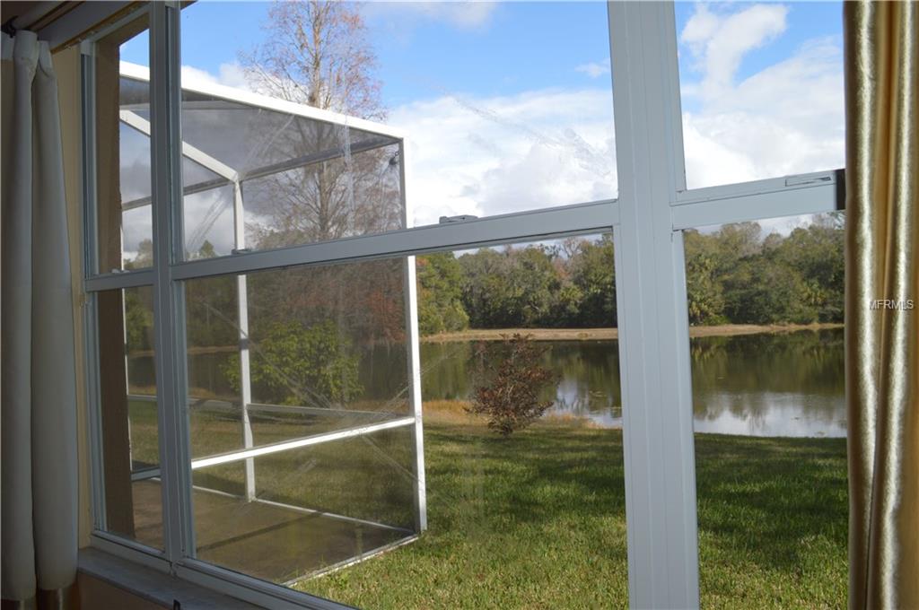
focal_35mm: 27
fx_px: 688
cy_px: 305
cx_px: 460
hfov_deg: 67.4
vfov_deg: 47.8
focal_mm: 18
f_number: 7.1
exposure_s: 1/200
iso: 100
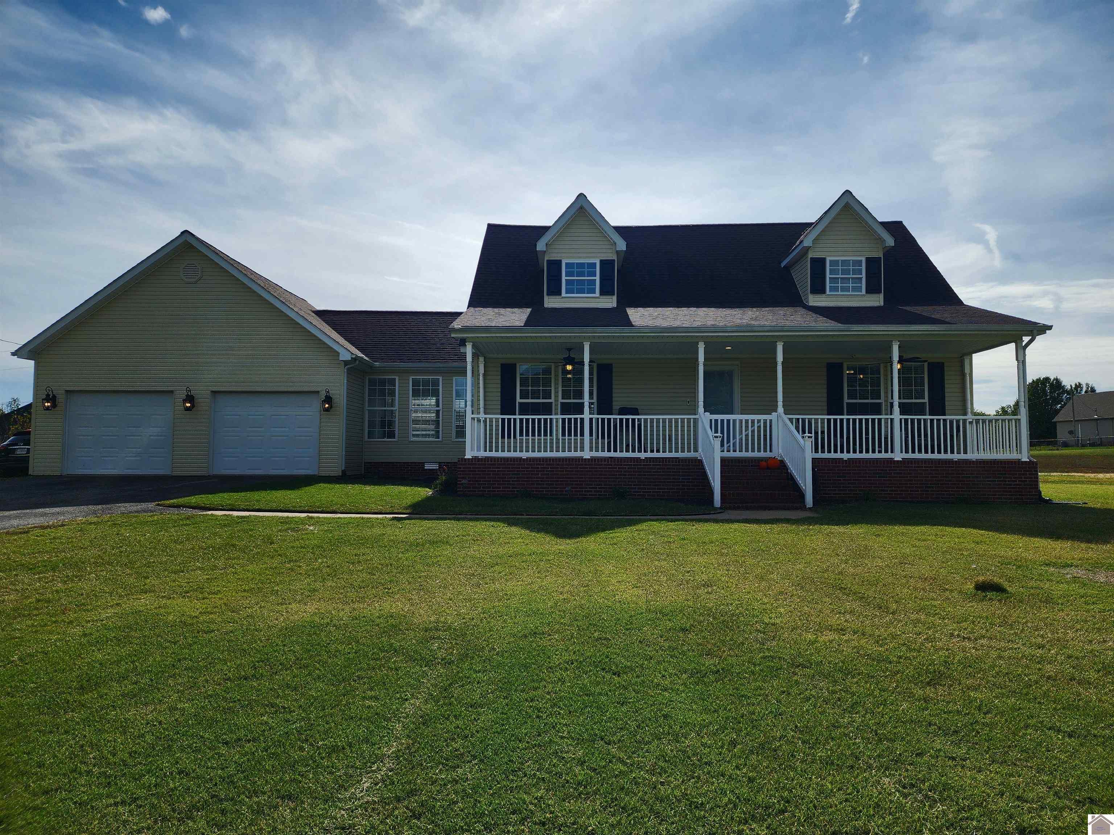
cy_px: 418
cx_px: 557
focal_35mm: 23
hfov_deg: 73.9
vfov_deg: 58.9
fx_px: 740
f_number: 1.8
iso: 12
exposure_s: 1/2500
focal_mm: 6.4
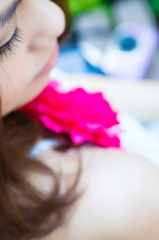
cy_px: 130
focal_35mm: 104
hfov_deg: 13.1
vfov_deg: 19.7
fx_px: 690
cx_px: 40
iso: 100
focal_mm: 35
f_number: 2.8
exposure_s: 1/400
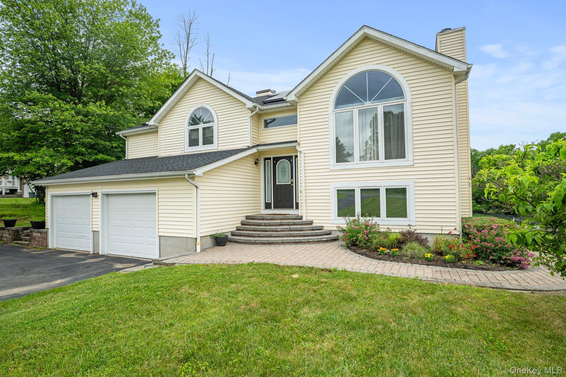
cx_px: 283
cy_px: 188
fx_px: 299
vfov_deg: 64.5
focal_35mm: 19
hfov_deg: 86.9
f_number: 7.1
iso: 1000
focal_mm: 19
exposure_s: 1/160
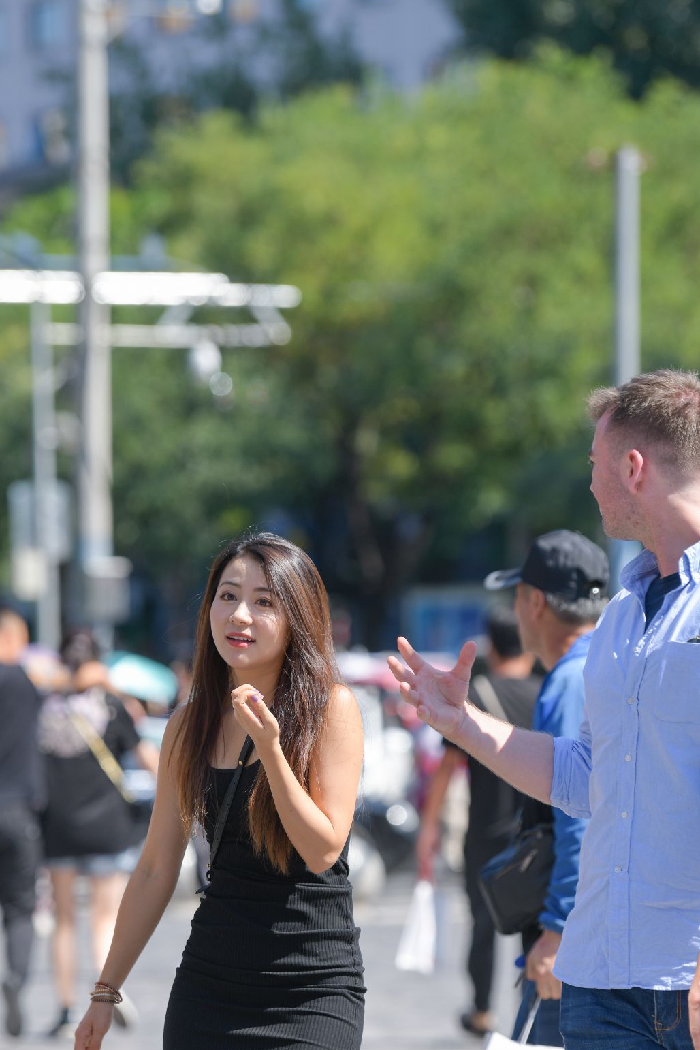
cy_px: 758
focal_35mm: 257
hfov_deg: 5.3
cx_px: 296
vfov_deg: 8.0
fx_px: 7495
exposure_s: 1/800
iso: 90
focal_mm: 160
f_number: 3.5
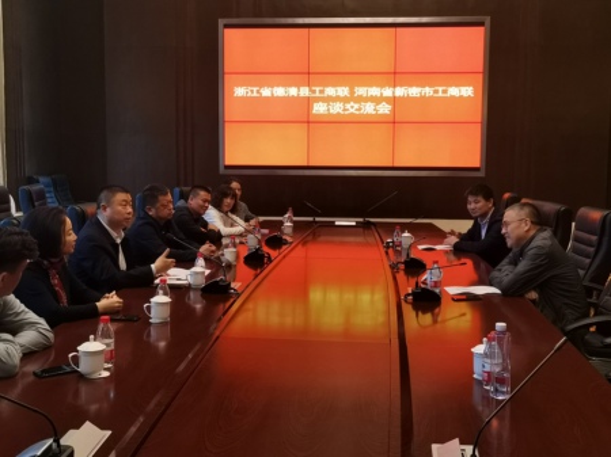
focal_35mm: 41
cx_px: 306
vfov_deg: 35.1
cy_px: 228
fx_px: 723
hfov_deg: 45.8
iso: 320
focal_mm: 4.75
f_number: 1.8
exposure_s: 1/100
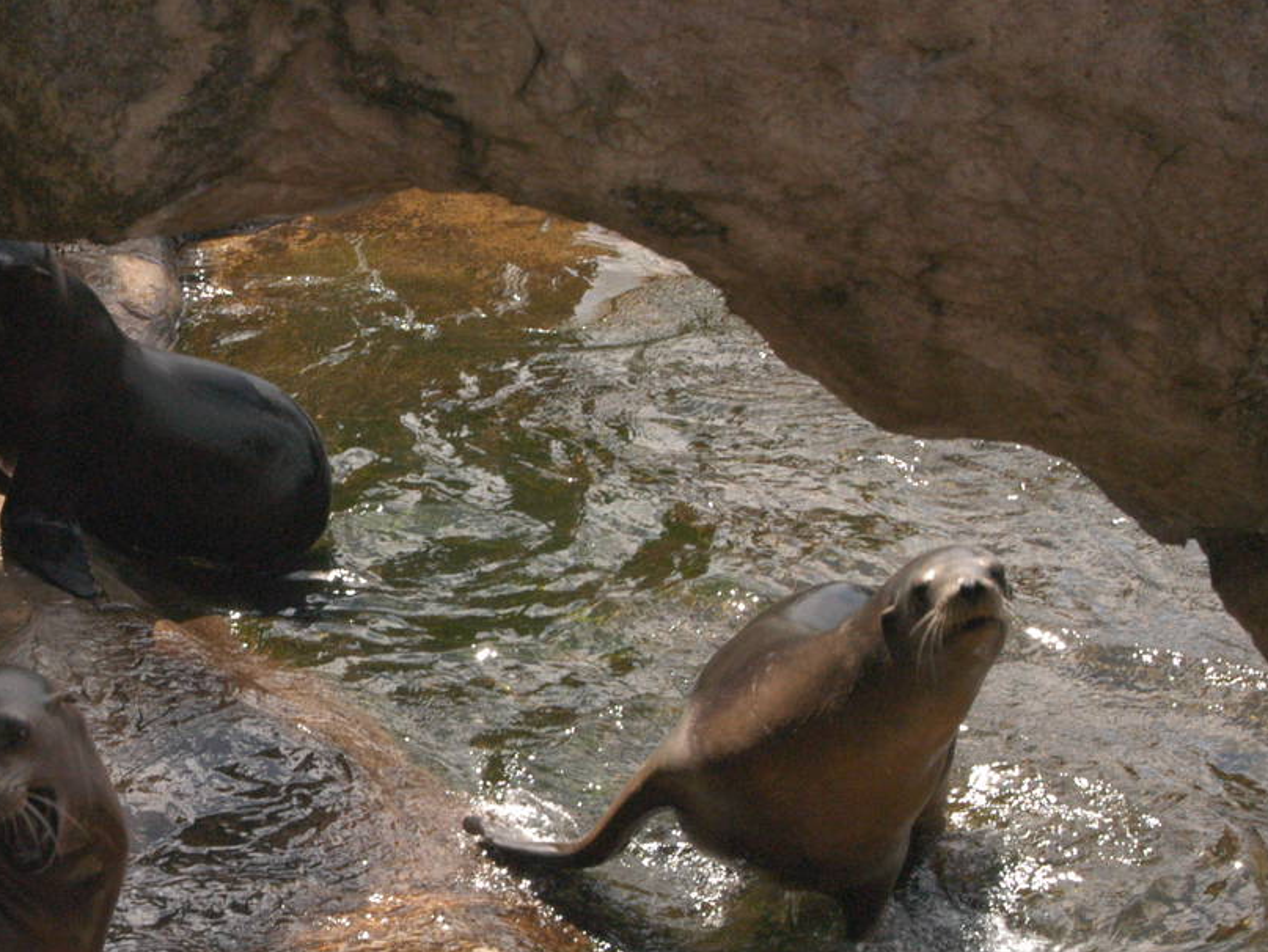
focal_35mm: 100
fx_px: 3663
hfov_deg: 19.5
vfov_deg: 14.8
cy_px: 584
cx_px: 344
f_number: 11
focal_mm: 35
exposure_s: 1/500
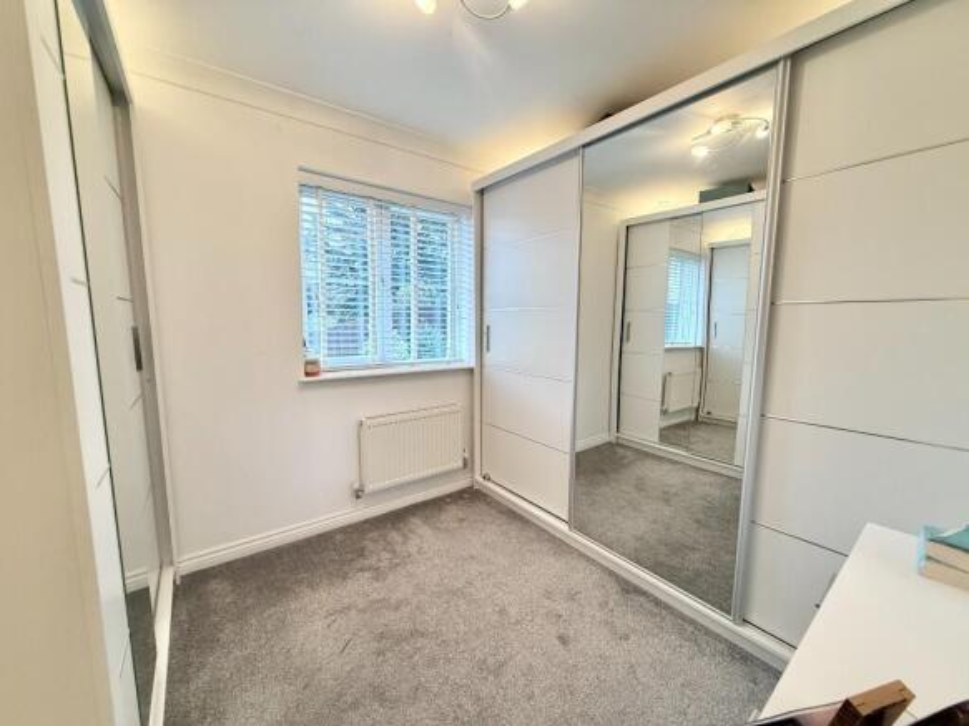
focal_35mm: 14
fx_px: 392
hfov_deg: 102.1
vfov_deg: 85.7
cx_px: 484
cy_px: 363
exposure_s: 1/100
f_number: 2.2
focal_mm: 2.22
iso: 400
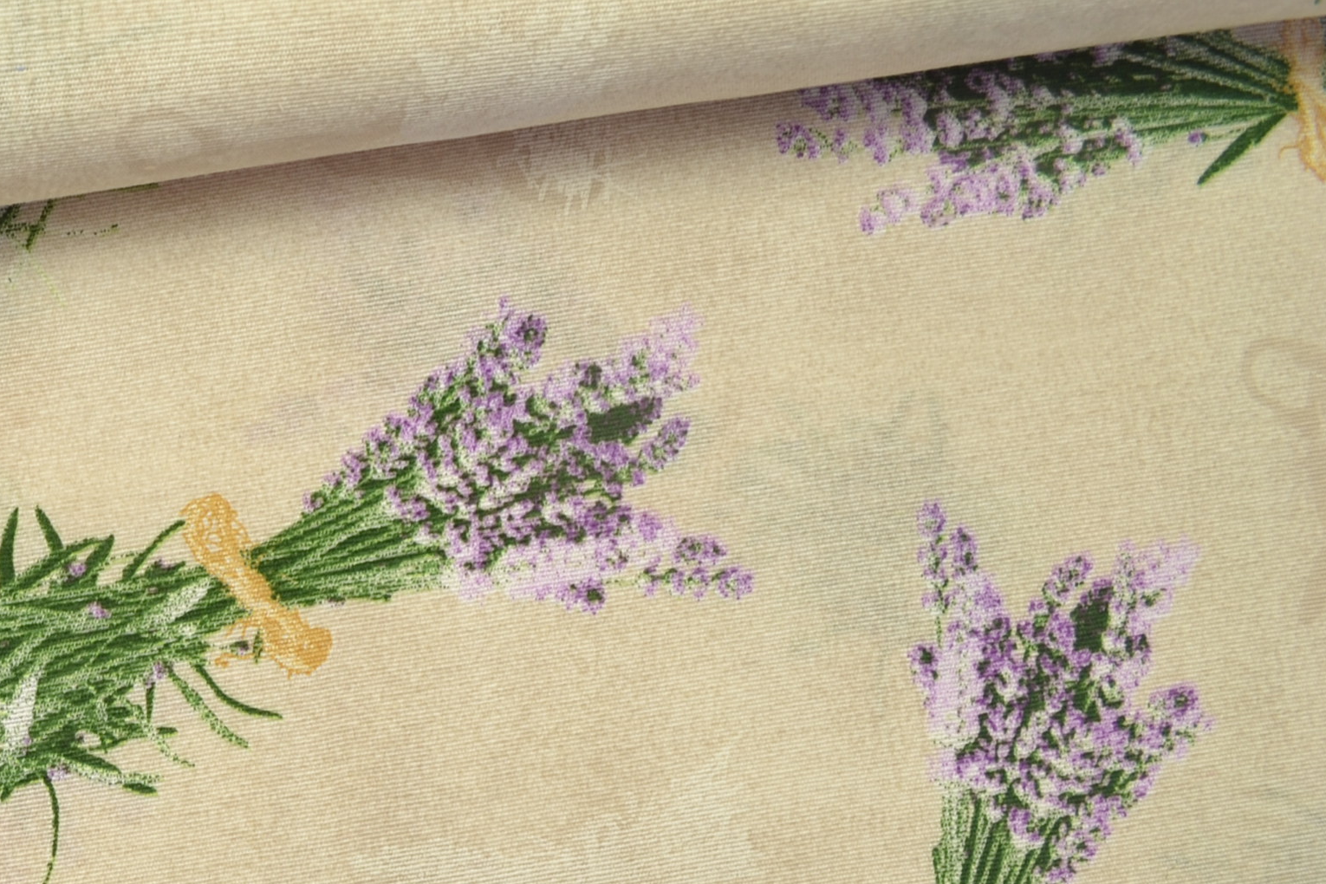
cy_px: 859
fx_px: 2247
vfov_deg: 21.6
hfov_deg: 29.5
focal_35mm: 61
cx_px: -147
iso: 100
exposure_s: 1/25
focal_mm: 18
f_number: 5.6
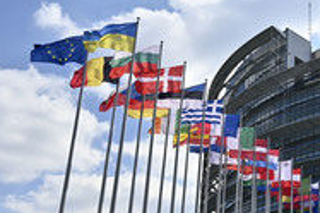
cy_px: 191
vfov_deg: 22.7
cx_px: 312
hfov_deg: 32.1
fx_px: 515
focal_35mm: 58
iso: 80
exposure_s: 1/1600
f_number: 4
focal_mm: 24
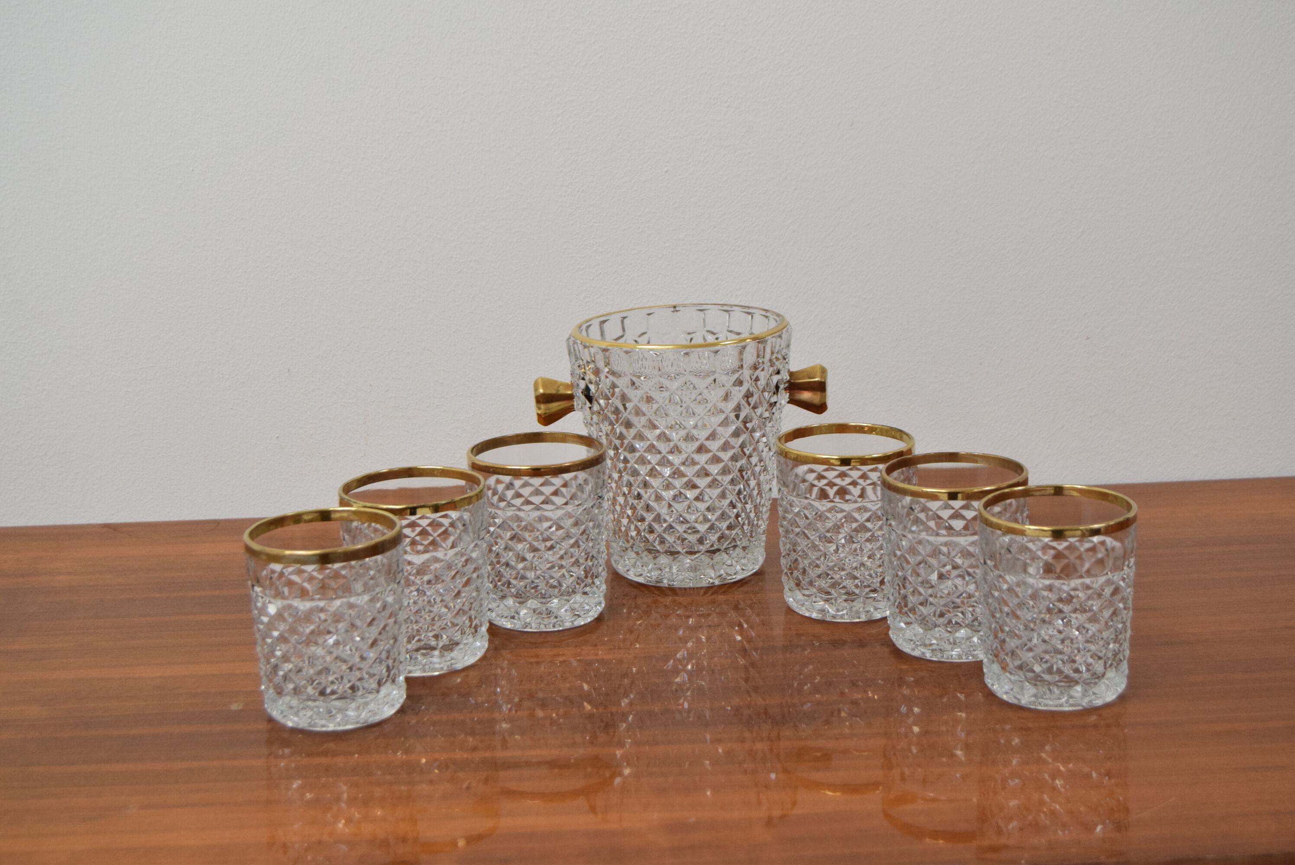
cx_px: 648
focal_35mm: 60
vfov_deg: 22.7
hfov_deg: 33.4
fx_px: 2160
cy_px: 432
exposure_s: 1/160
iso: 1600
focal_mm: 40
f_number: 6.3
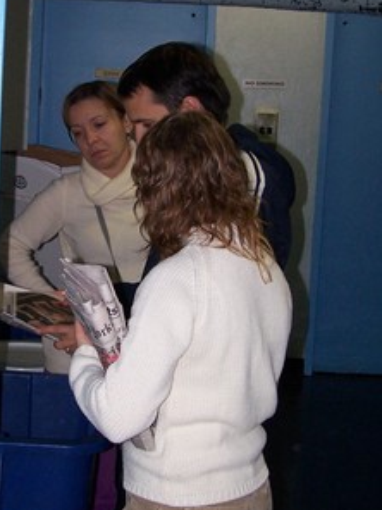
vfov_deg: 25.3
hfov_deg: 19.0
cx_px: 110
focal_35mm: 77
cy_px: 198
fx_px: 1133
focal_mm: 6.3
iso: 140
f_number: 2.8
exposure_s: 1/60
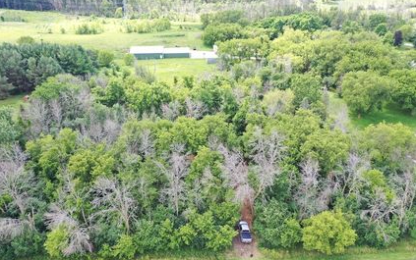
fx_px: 329
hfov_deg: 64.6
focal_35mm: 29
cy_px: 135
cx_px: 208
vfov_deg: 43.2
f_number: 3.2
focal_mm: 10.26
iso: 100
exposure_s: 1/50
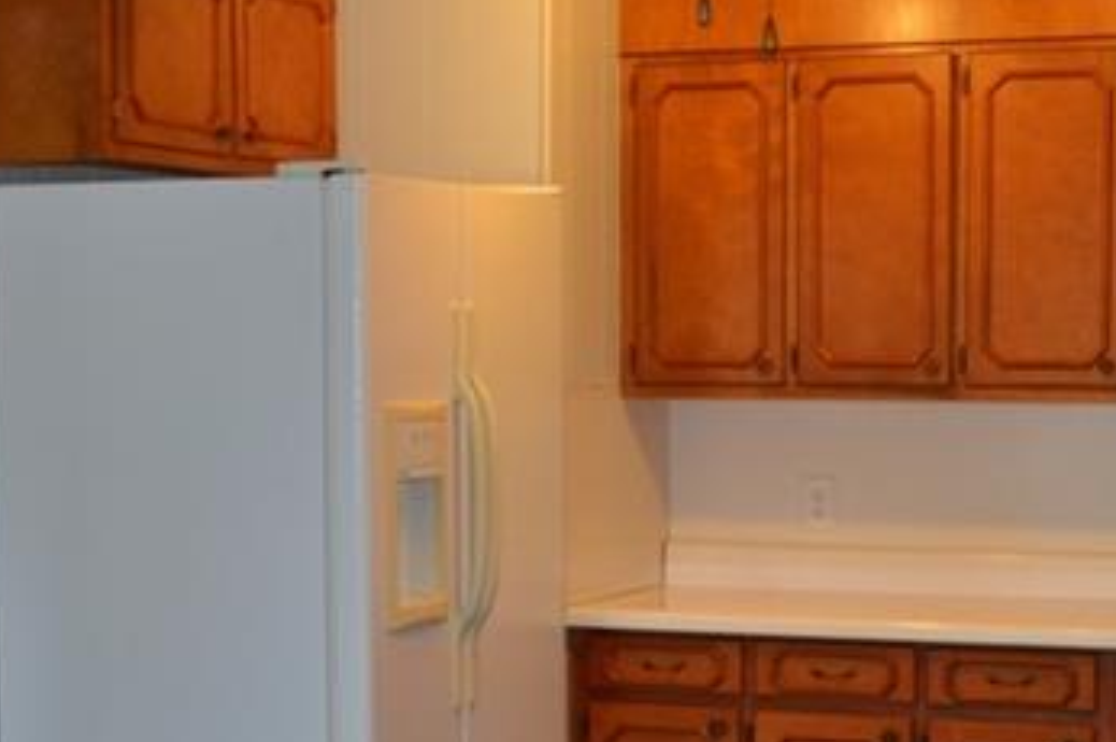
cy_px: 519
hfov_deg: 25.4
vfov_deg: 17.0
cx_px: 629
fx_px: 2478
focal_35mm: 80
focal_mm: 18
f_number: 3.5
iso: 400
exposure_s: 1/60
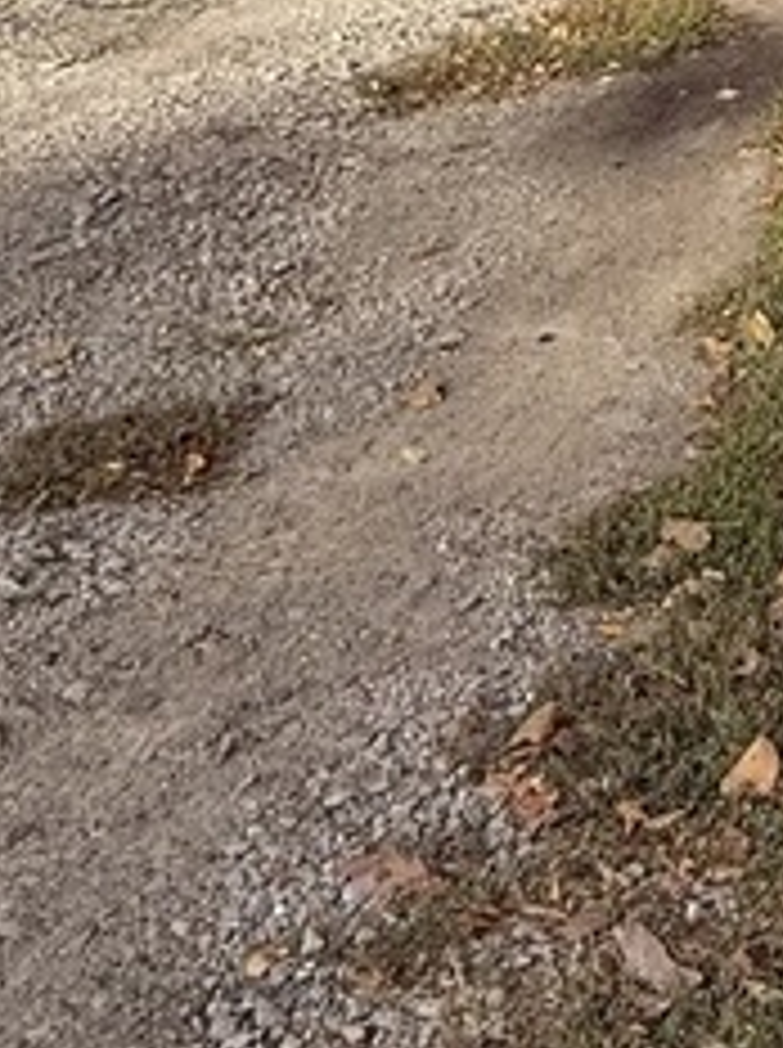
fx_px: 1966
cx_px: 1274
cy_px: -328
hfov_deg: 18.9
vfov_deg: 25.5
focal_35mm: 65
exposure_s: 1/1235
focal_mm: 2.22
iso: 50
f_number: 2.2
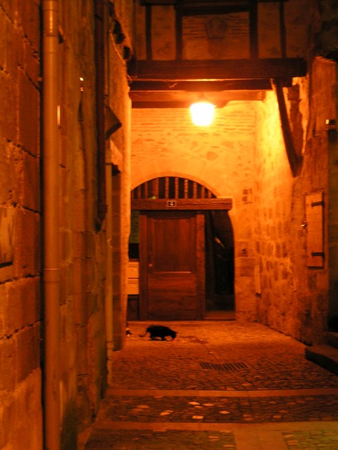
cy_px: 224
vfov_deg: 25.7
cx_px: 170
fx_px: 989
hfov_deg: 19.4
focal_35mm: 76
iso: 200
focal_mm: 11.5
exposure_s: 1/2
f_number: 3.2
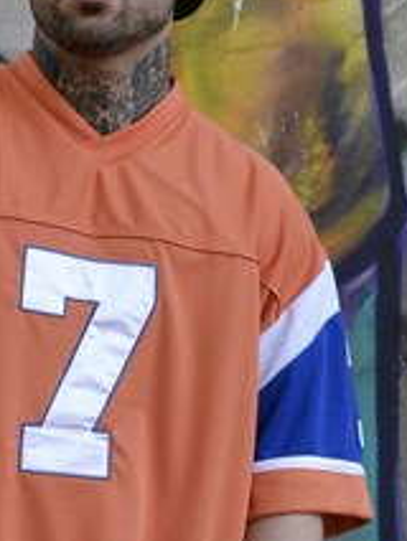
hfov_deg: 12.1
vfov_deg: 15.5
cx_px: 20
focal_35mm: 122
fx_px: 1911
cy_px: 678
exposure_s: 1/500
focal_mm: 24
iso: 400
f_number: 4
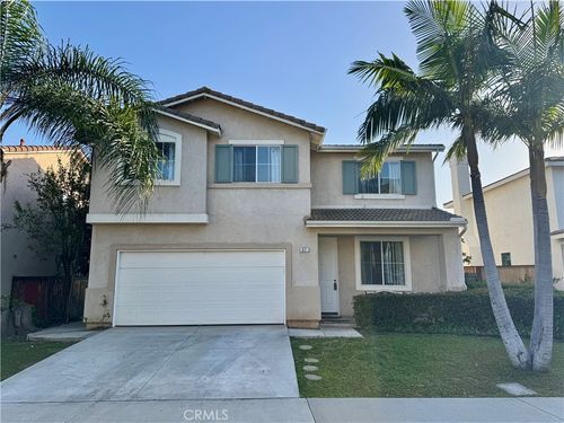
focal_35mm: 24
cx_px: 282
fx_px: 391
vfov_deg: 56.8
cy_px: 212
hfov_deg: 71.6
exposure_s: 1/2506
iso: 80
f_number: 1.78
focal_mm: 6.76
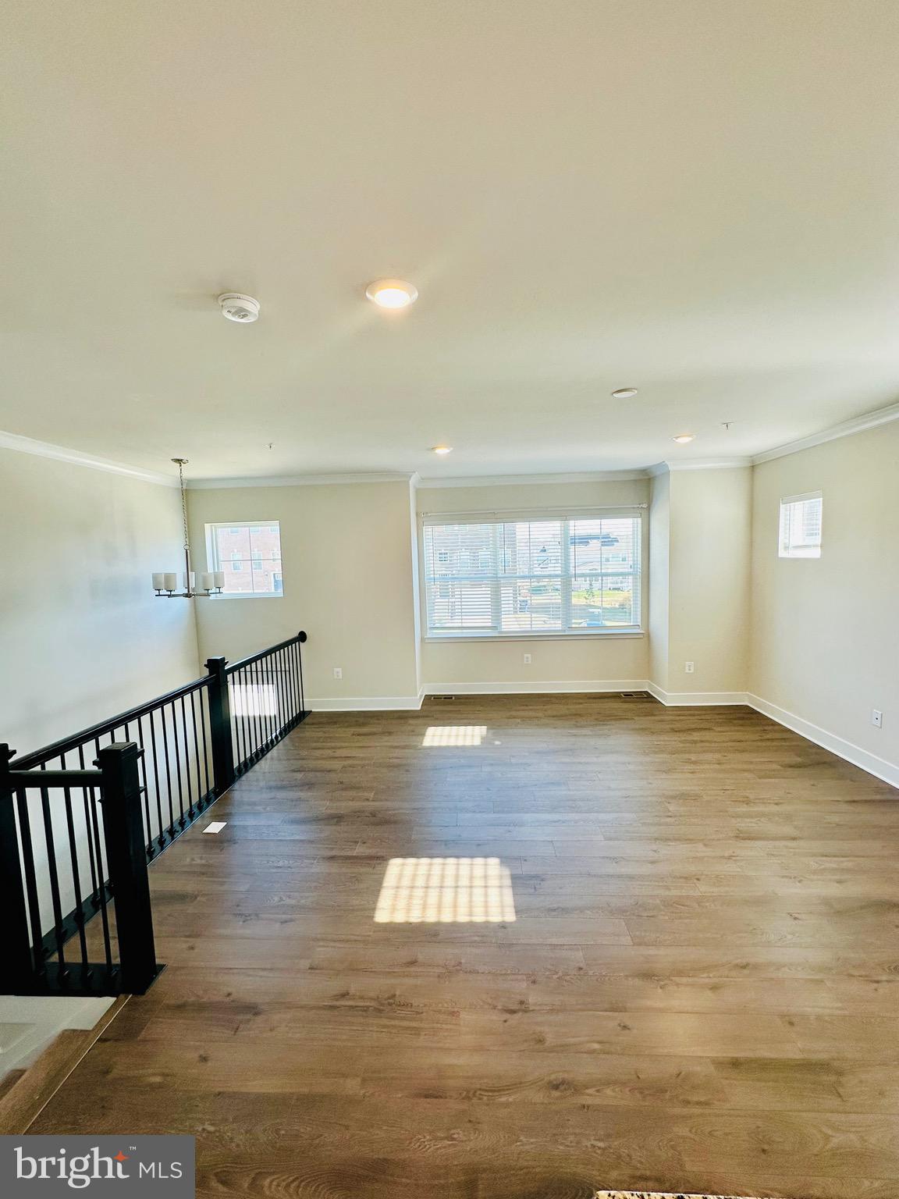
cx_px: 450
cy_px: 600
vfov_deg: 102.1
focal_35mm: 14
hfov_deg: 85.7
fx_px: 485
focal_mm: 2.22
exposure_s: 1/120
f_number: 2.2
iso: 64
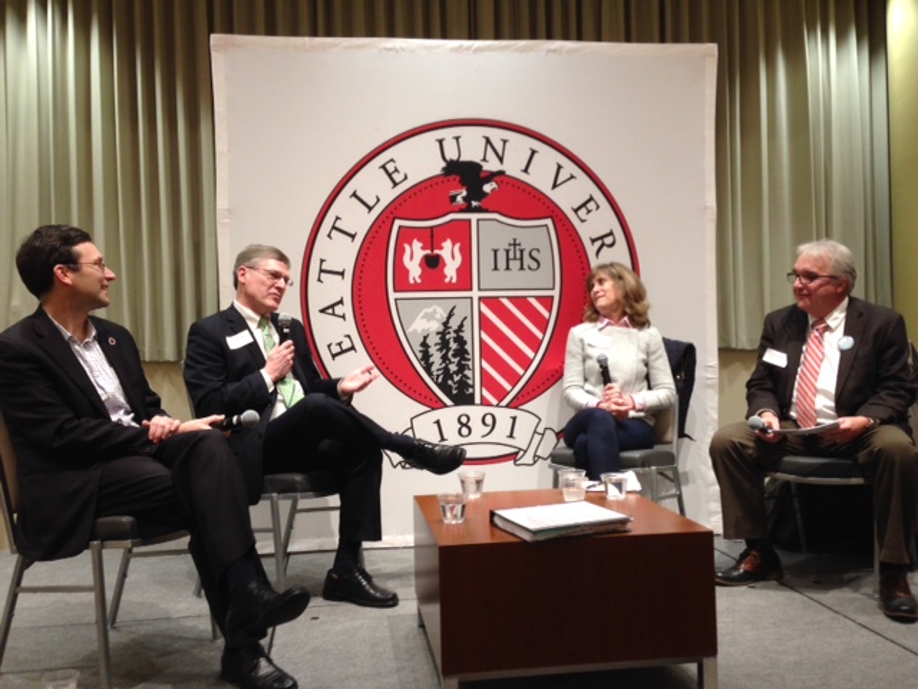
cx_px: 459
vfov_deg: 42.9
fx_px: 875
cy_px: 344
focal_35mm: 33
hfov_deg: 55.4
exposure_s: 1/20
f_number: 2.4
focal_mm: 4.12
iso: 80
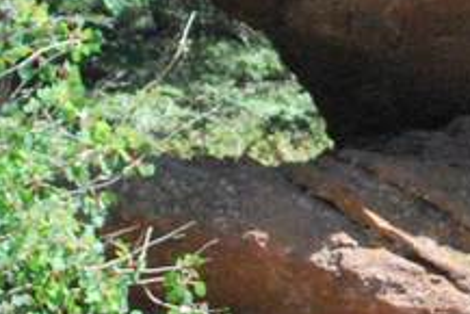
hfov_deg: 11.6
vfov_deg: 7.7
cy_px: -49
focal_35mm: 177
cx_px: 344
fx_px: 2312
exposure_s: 1/4000
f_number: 4.5
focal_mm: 20
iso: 1600
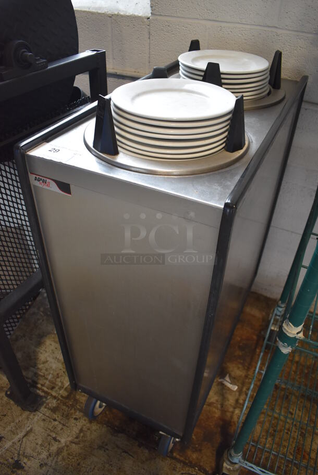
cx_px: 159
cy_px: 238
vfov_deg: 67.3
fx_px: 357
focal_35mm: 27
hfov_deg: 48.0
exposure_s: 1/125
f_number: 3.5
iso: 900
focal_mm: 18
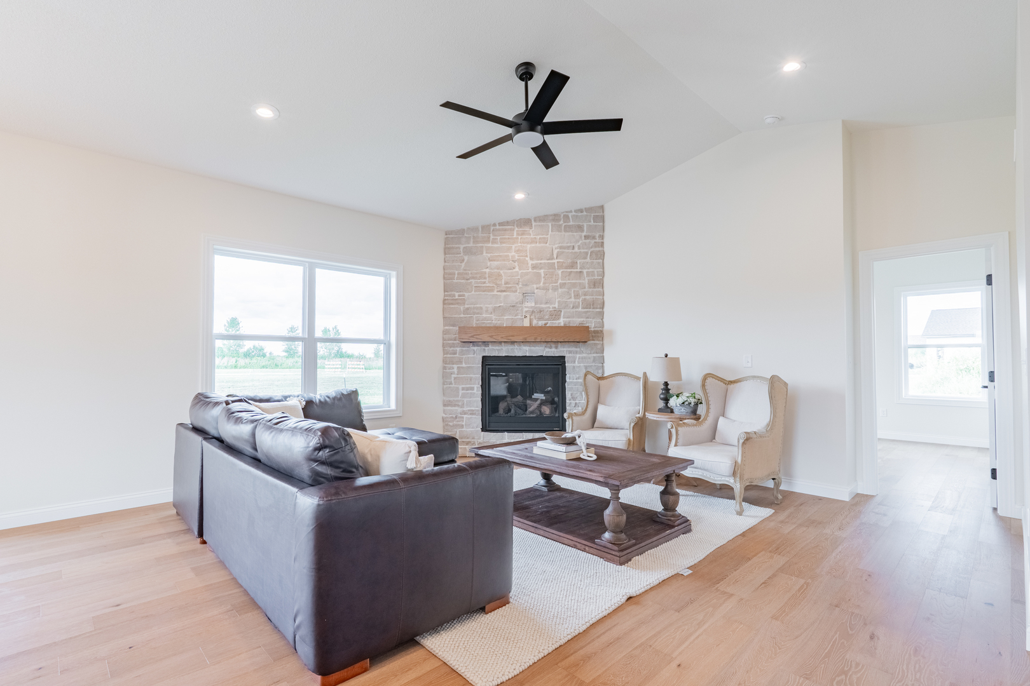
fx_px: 472
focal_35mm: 16
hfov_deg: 95.0
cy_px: 343
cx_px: 515
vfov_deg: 72.1
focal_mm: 11
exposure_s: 1/200
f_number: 8
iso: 640
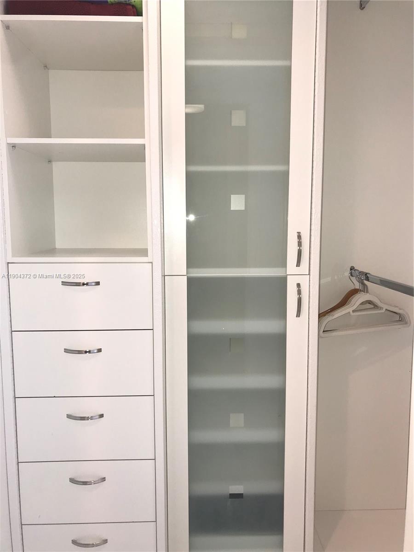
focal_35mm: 28
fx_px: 446
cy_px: 276
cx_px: 207
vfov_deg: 63.4
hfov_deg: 49.7
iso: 20
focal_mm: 3.99
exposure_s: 1/34
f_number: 1.8
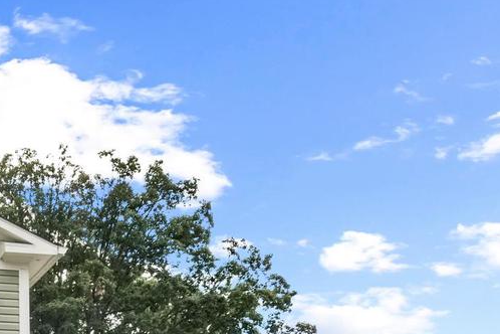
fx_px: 722
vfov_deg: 23.8
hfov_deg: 31.7
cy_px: 398
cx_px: -105
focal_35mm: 52
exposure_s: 1/200
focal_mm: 12
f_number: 11
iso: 250
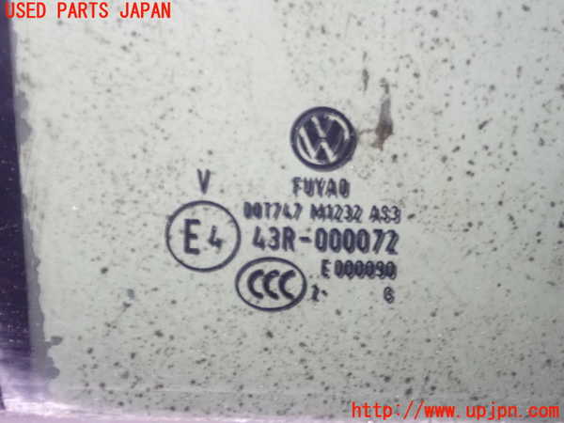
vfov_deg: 21.0
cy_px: 212
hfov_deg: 27.8
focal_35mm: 70
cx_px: 282
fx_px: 1141
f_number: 4
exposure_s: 1/10
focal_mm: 12.6
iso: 1600
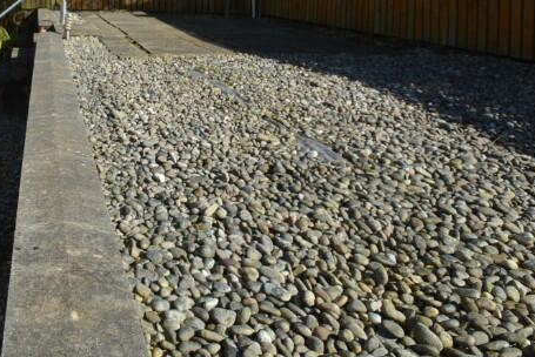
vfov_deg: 32.9
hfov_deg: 44.5
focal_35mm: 37
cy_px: -2
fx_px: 552
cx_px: 7
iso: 100
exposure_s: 1/250
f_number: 8
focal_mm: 11
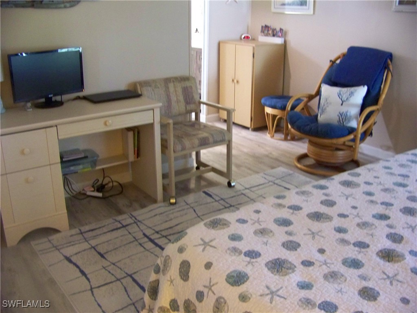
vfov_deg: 39.7
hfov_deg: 51.4
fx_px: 434
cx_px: 208
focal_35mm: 36
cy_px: 156
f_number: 2.8
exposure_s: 1/13
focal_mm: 5.85
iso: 400
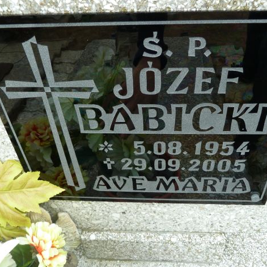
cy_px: 132
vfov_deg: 54.0
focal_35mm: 30
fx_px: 262
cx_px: 146
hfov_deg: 54.0
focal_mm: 4.1
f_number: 3.3
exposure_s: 1/60
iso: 80
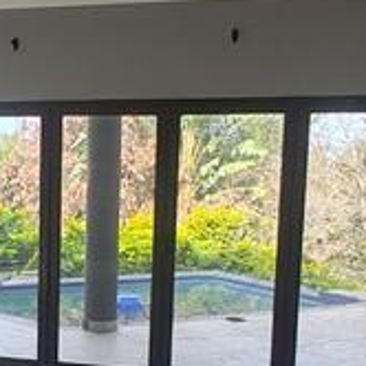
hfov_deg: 24.4
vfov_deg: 25.1
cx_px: 11
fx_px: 813
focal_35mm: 68
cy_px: 276
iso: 50
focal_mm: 1.96
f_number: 2.2
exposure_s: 1/140
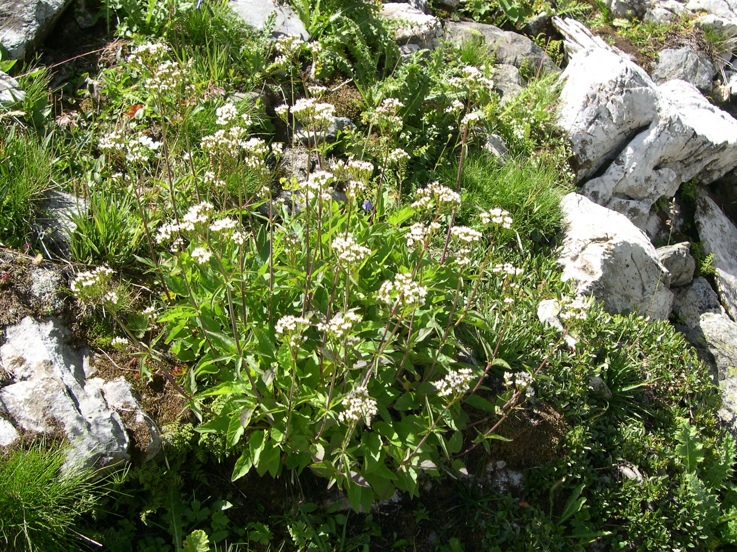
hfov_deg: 49.0
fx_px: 809
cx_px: 368
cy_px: 276
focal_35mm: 38
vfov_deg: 37.7
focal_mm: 8
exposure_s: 1/86
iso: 100
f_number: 7.6
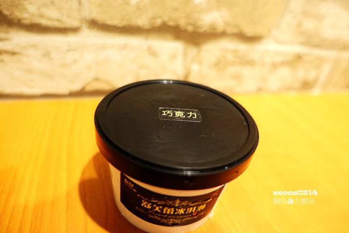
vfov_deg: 53.1
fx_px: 233
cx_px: 174
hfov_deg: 73.8
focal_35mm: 24
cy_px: 116
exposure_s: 1/30
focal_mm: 8.8
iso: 200
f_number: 1.8
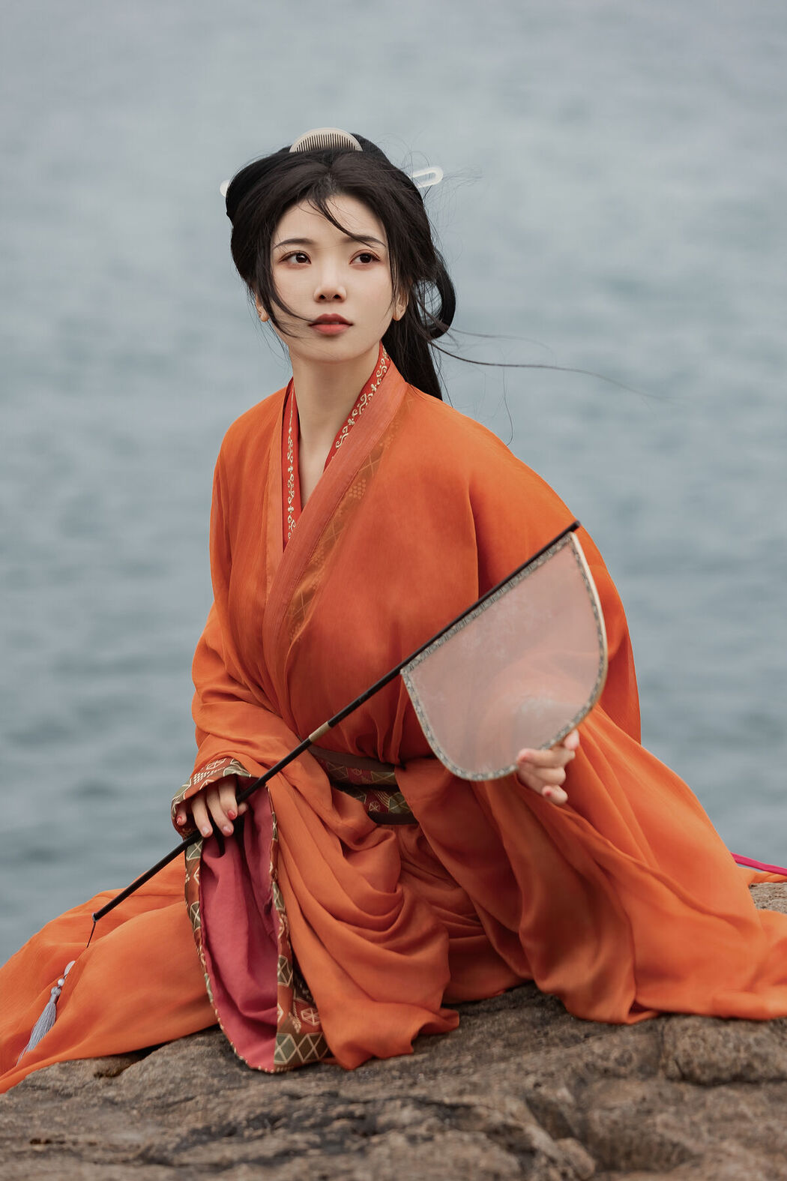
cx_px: 394
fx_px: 3607
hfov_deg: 12.5
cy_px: 590
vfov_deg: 18.6
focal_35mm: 110
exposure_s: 1/320
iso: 100
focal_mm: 110
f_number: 3.5
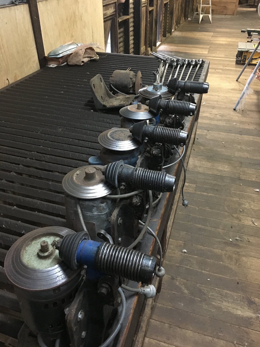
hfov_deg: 48.2
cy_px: 174
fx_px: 290
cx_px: 130
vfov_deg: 61.7
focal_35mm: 29
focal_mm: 4.15
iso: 500
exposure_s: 1/17
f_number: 2.2
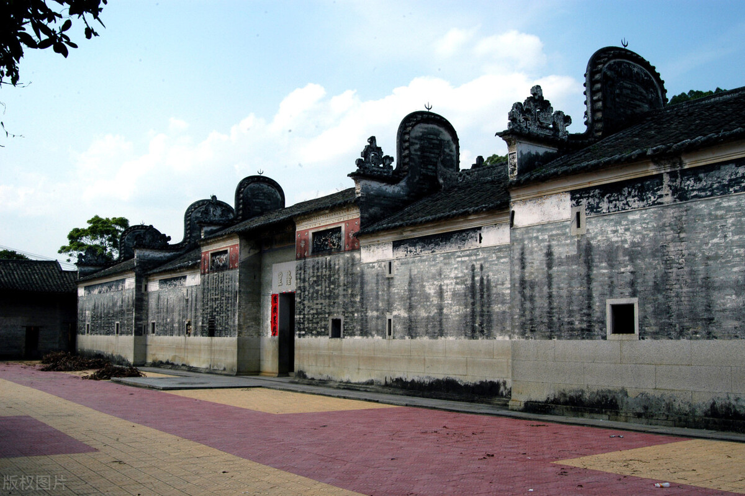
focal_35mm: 36
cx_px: 372
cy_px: 248
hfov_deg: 53.2
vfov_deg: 36.8
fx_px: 745
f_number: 13
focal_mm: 24
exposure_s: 1/250
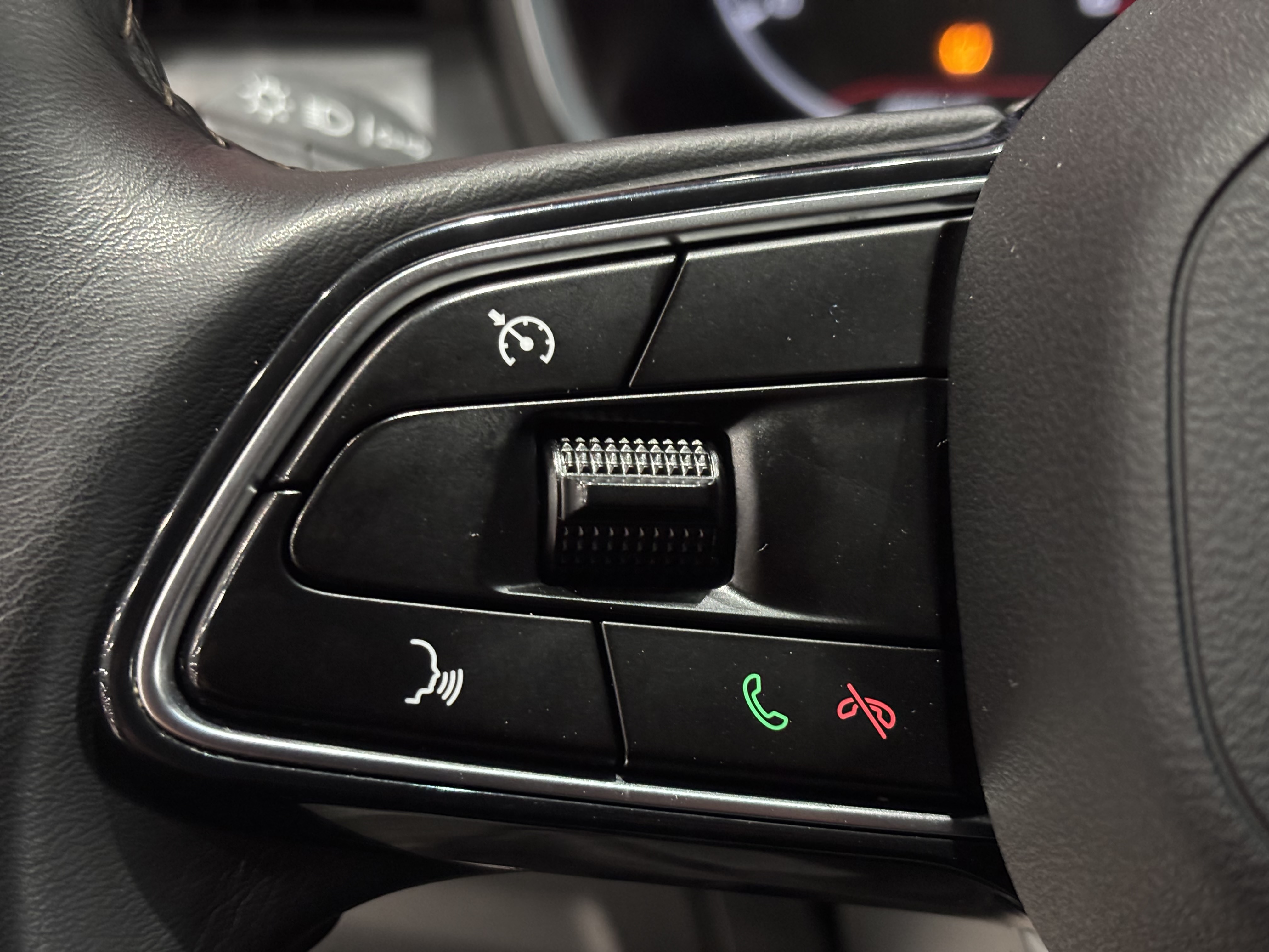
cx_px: 634
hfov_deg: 36.8
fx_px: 1906
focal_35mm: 52
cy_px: 476
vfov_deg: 28.0
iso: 500
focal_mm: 5.96
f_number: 1.6
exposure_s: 1/17
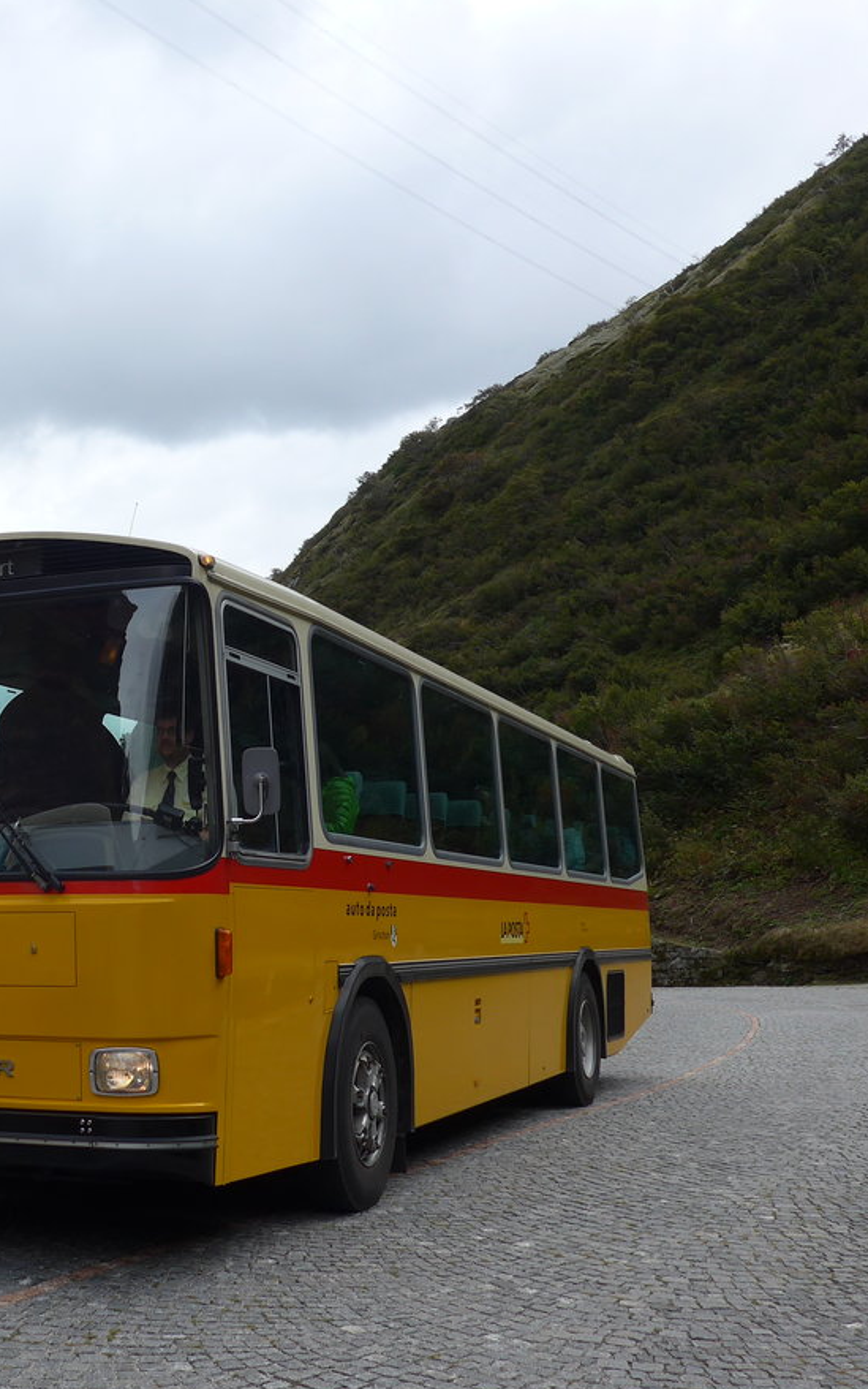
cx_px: 82
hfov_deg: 29.3
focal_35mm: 42
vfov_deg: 47.2
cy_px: 704
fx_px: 1589
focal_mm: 6
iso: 80
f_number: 2.8
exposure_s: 1/800
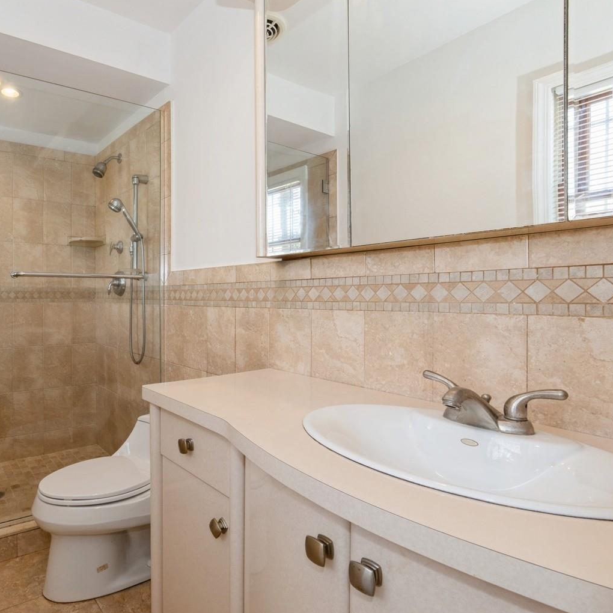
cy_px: 298
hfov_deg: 70.8
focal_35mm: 20
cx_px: 169
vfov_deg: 74.8
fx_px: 401
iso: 640
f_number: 14
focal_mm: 15
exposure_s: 1/6
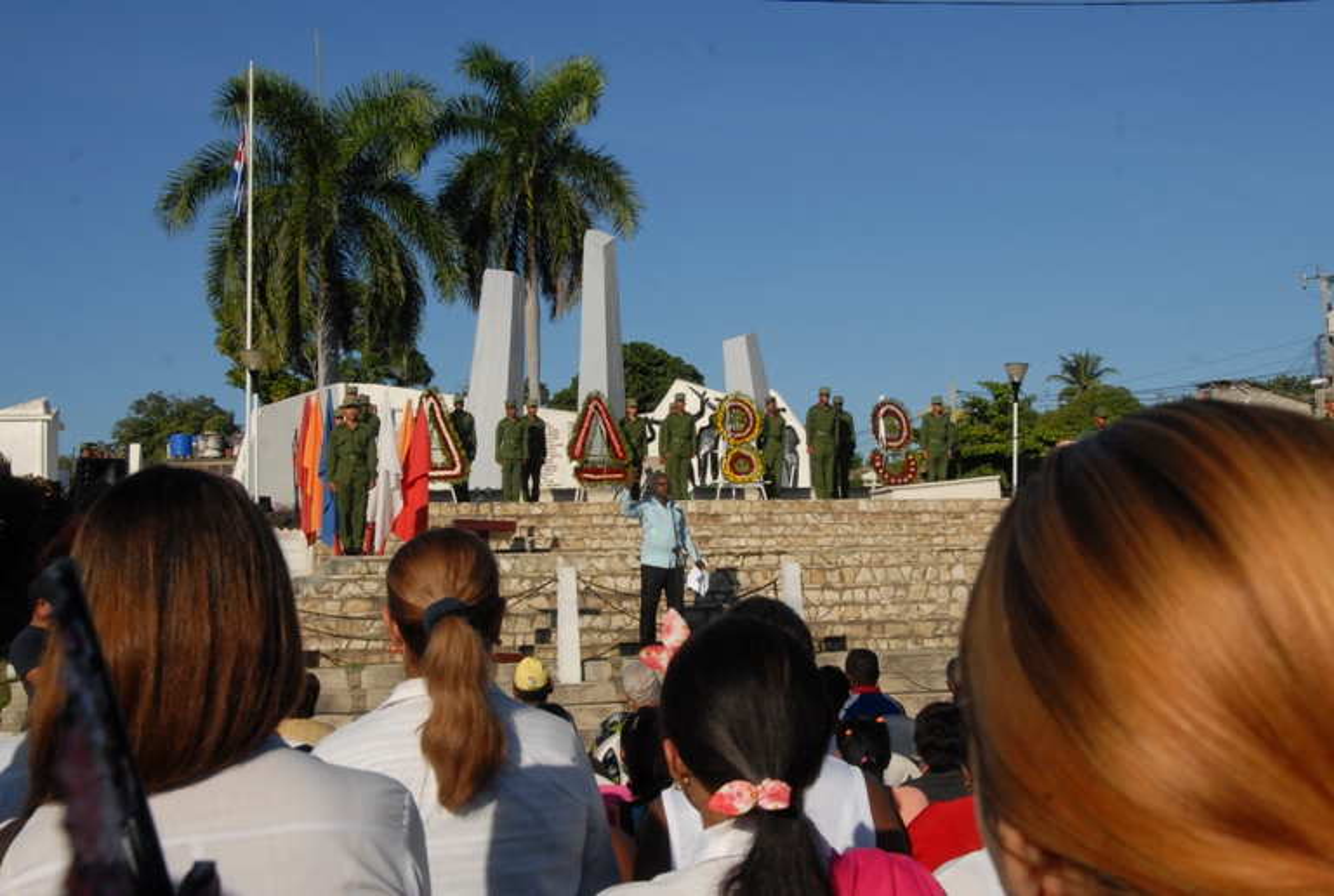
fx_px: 1894
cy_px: 448
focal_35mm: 51
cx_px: 667
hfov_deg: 38.8
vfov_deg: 26.6
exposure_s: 1/640
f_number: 13
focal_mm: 34
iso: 400
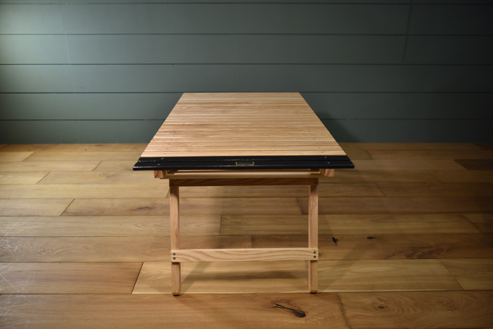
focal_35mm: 31
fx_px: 425
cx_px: 246
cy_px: 164
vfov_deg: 42.4
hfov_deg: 60.3
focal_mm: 31
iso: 800
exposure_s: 1/100
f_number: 2.8
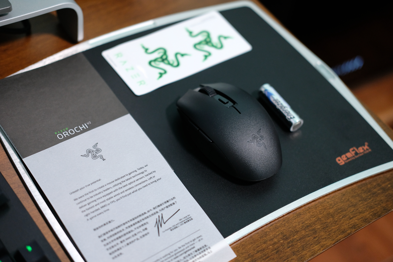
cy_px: 131
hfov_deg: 37.5
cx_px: 196
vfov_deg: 25.5
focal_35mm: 53
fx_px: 579
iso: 800
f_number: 2
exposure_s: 1/60
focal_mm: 35
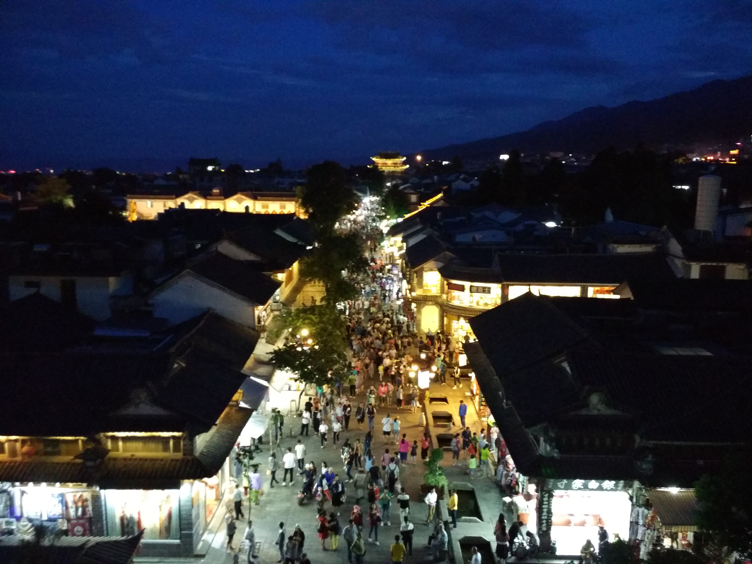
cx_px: 376
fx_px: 652
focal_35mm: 30
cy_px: 282
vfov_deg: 46.8
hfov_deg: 60.0
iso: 1994
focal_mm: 4.12
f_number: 2
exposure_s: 1/12
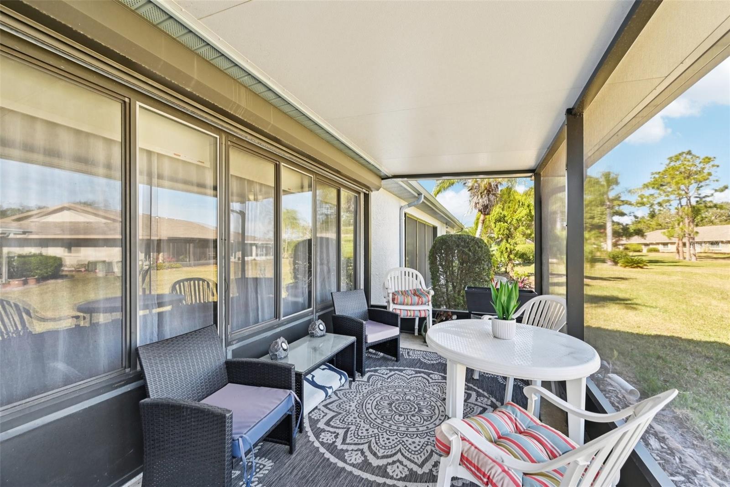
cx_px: 365
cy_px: 244
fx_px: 284
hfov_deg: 104.3
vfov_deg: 81.2
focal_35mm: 14
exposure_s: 1/80
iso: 400
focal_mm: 14
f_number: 8
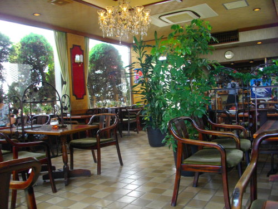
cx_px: 139
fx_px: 249
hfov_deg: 58.4
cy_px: 104
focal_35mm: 31
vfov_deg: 45.4
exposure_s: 1/50
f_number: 2.9
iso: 200
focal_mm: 5.7
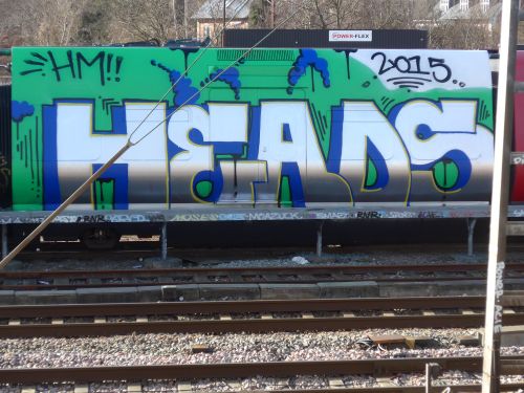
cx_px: 262
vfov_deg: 14.4
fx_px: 1559
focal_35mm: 103
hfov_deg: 19.1
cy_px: 196
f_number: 4.8
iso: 80
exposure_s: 1/160
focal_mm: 20.4
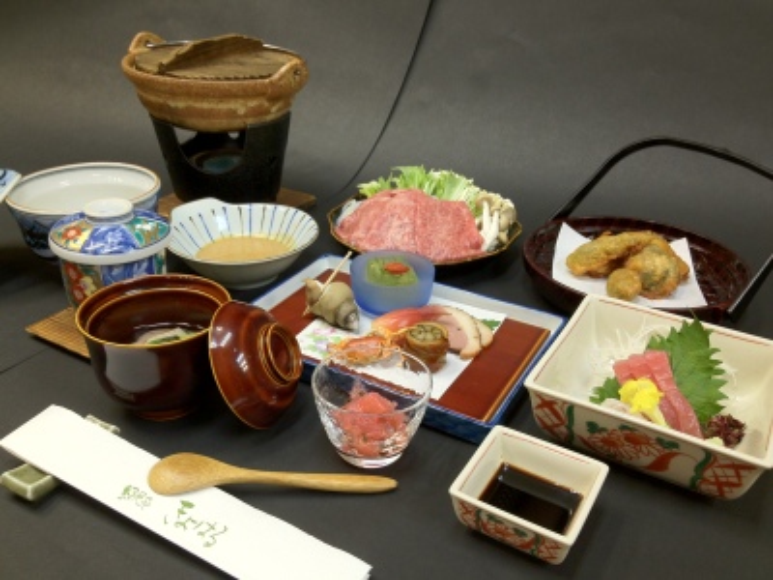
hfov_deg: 52.6
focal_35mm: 35
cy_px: 290
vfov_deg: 40.7
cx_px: 386
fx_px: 782
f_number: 2.4
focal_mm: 4.28
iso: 100
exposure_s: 1/20
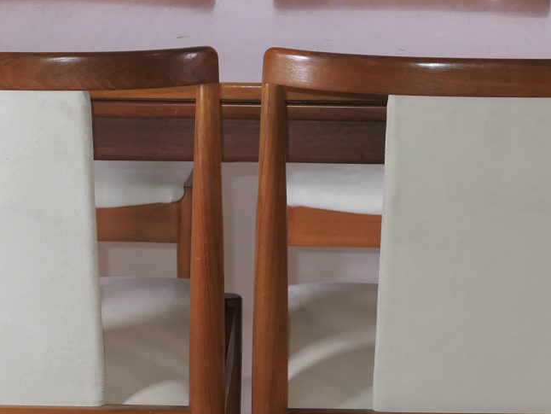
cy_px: 280
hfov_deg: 15.0
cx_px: 245
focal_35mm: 131
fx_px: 2086
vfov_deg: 11.3
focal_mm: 15.9
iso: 250
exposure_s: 1/60
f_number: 2.8
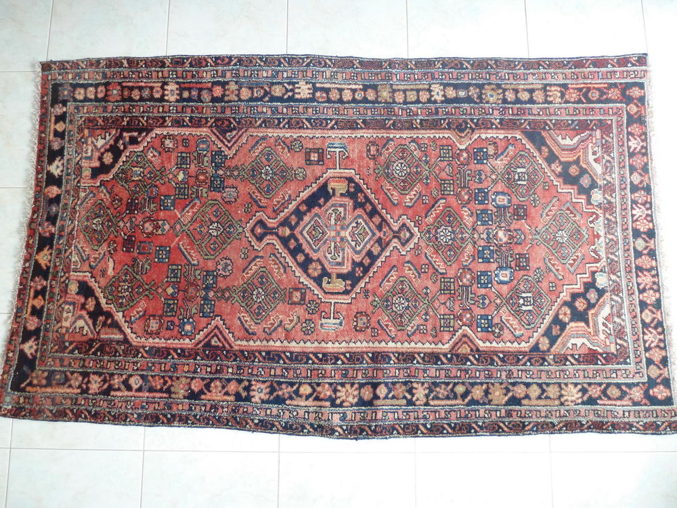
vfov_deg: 48.2
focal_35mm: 29
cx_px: 338
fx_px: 567
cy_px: 254
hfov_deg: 61.7
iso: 160
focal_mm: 4.7
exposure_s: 1/30
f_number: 3.4
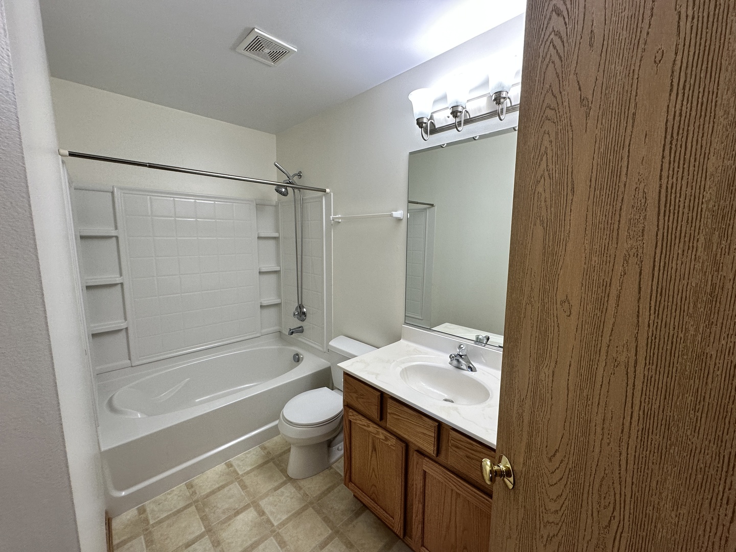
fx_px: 298
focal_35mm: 14
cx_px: 368
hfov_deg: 102.1
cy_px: 276
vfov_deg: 85.7
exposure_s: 1/120
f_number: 2.2
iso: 125
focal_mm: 2.22
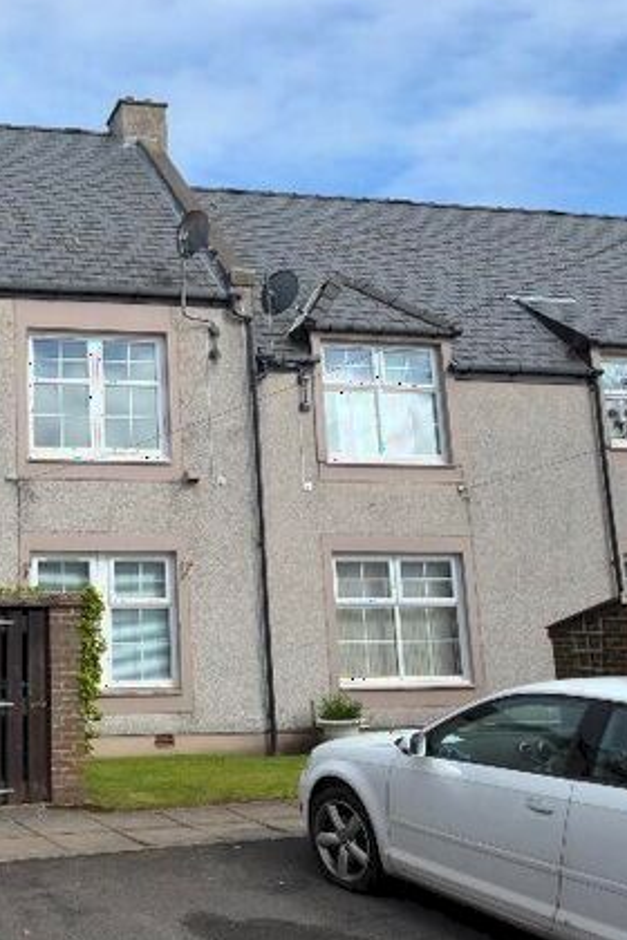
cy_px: 451
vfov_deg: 54.4
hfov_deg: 34.2
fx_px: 914
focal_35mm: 35
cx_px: -11
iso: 100
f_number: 8
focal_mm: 14
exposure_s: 1/200
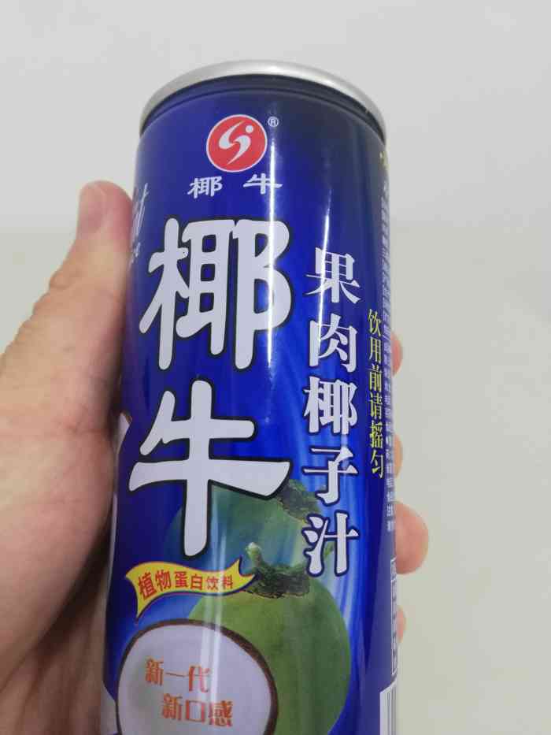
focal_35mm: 27
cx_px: 276
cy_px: 368
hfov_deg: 51.4
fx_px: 573
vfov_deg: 65.3
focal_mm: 3.81
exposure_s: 1/33.3
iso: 200
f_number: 2.2
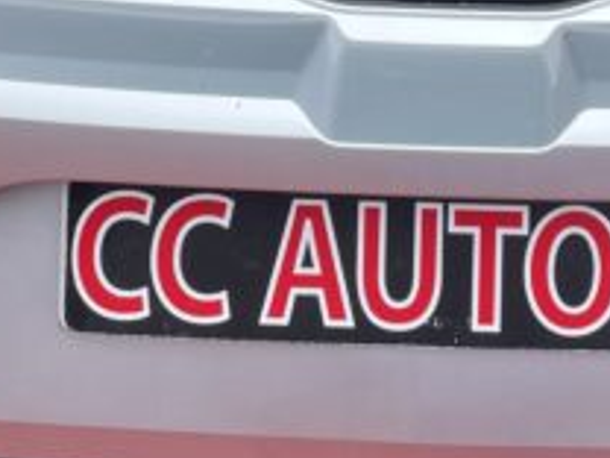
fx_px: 1762
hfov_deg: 19.5
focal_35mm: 100
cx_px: 478
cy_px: -203
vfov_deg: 14.0
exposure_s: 1/1092
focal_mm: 4.2
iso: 32
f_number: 1.6
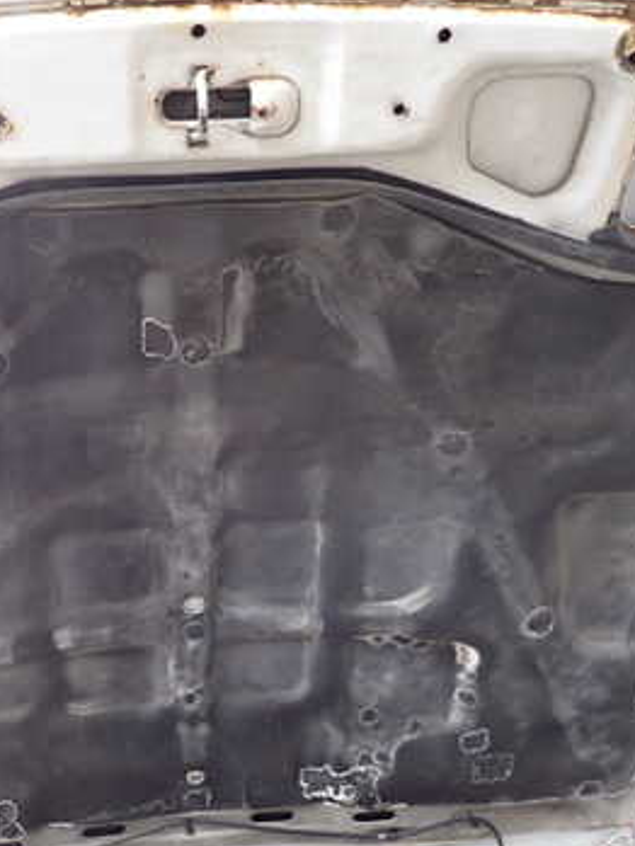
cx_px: 175
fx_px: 1051
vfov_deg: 43.8
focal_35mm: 43
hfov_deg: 33.1
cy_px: 415
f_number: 2
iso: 200
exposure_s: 1/60
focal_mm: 4.5
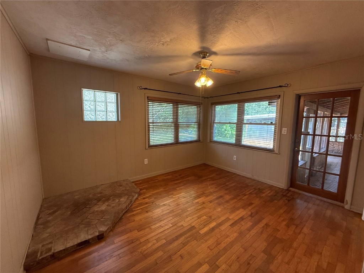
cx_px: 182
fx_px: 147
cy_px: 136
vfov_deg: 85.7
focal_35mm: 14
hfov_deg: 102.1
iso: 320
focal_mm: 2.22
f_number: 2.2
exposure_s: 1/120
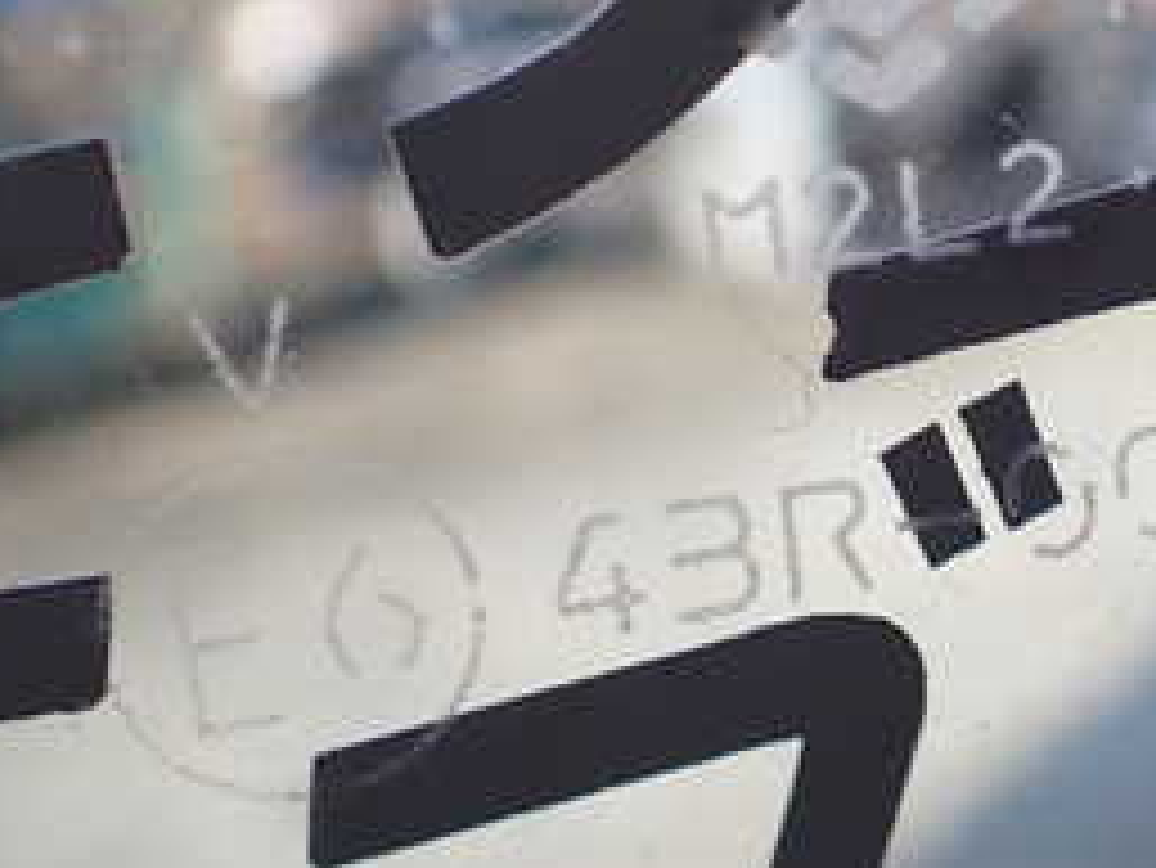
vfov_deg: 20.7
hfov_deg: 27.2
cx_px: 936
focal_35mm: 70
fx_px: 2339
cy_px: 144
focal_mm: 5.4
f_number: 2.3
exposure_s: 1/125
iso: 100
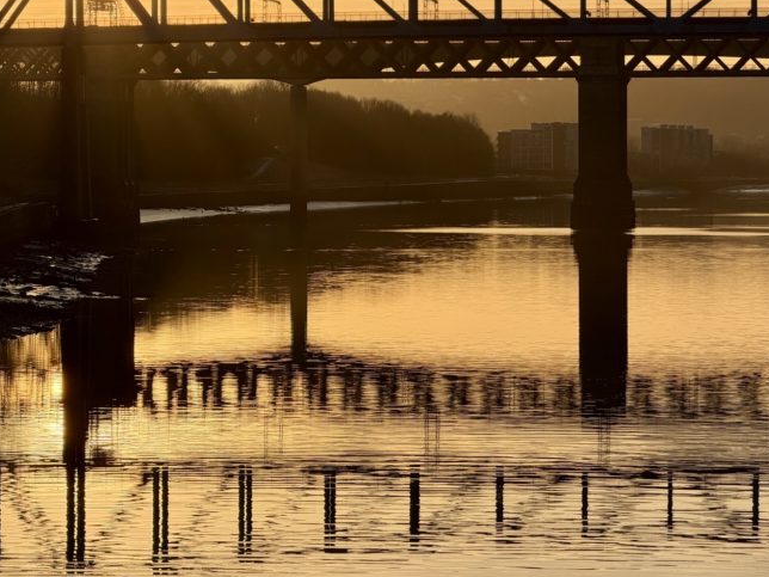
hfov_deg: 12.4
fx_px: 3532
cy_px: 197
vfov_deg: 9.3
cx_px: 497
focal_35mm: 159
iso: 32
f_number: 2.8
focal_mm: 16.89
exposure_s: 1/1145
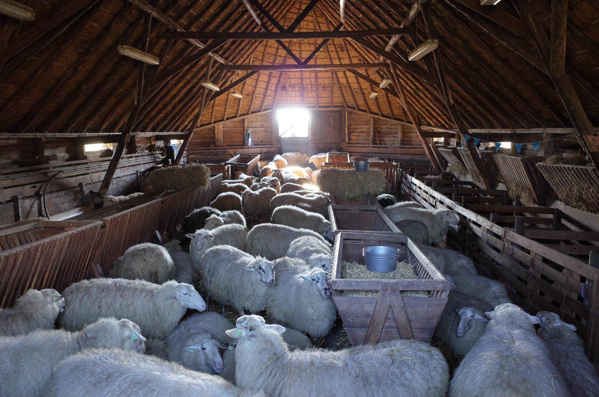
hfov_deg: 65.6
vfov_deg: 46.2
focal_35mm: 28
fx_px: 465
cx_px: 300
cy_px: 198
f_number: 2.8
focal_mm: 18.3
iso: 800
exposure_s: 1/40
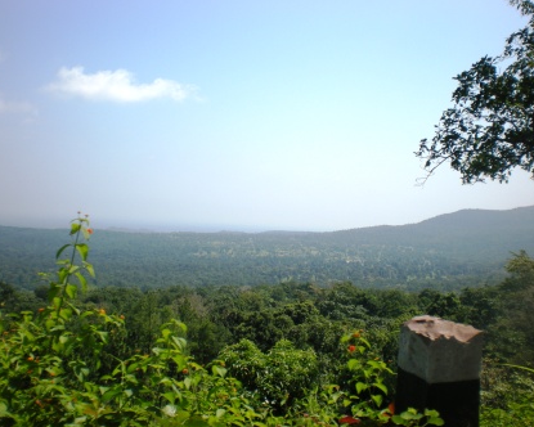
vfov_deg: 37.3
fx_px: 632
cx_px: 273
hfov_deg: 45.8
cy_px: 214
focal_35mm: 40
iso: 64
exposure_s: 1/453
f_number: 4.6
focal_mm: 6.3
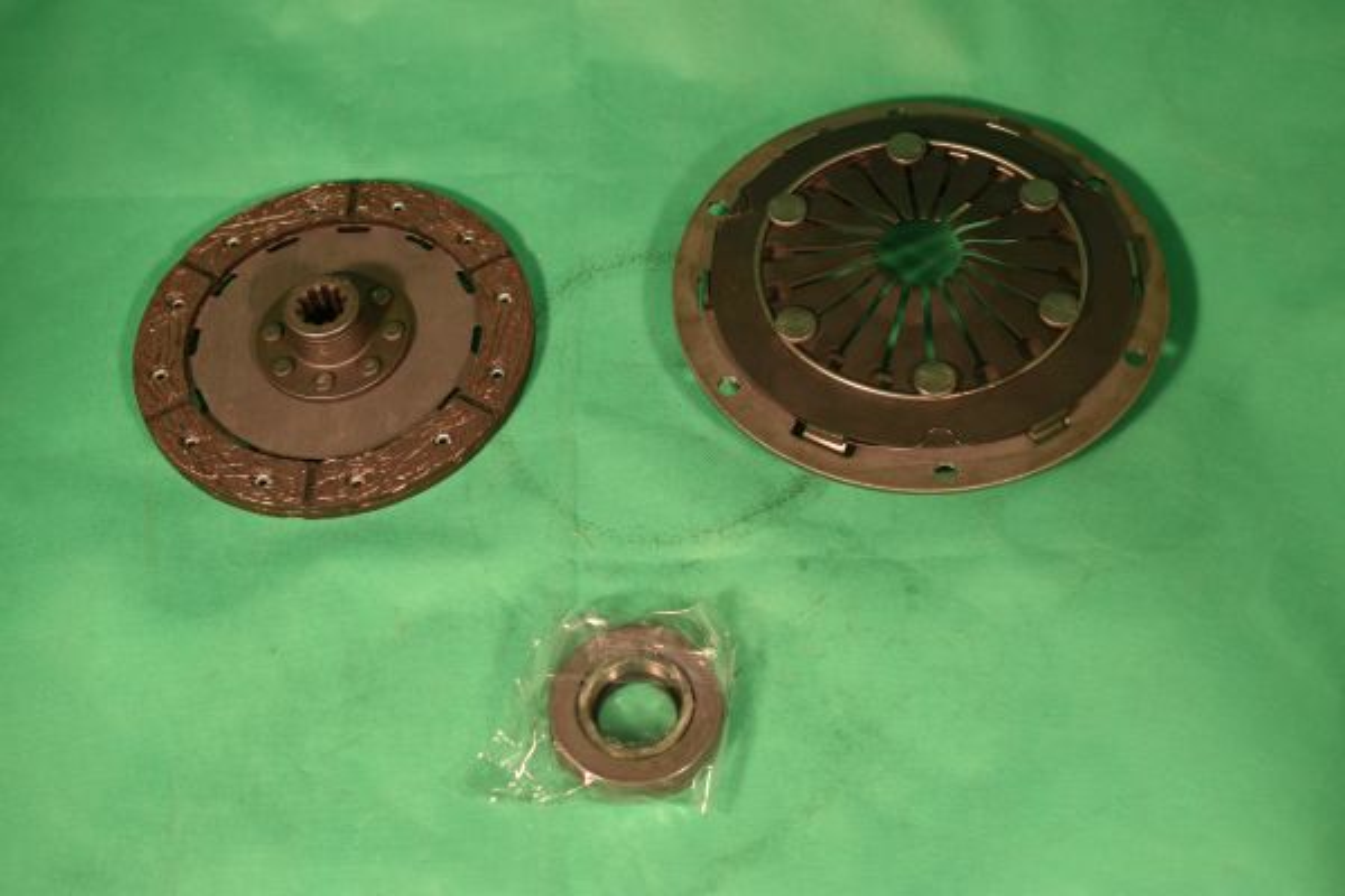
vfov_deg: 28.9
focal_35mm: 46
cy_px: 448
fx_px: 1737
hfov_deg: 42.3
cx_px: 672
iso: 110
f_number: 6.3
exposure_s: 1/50
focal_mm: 31
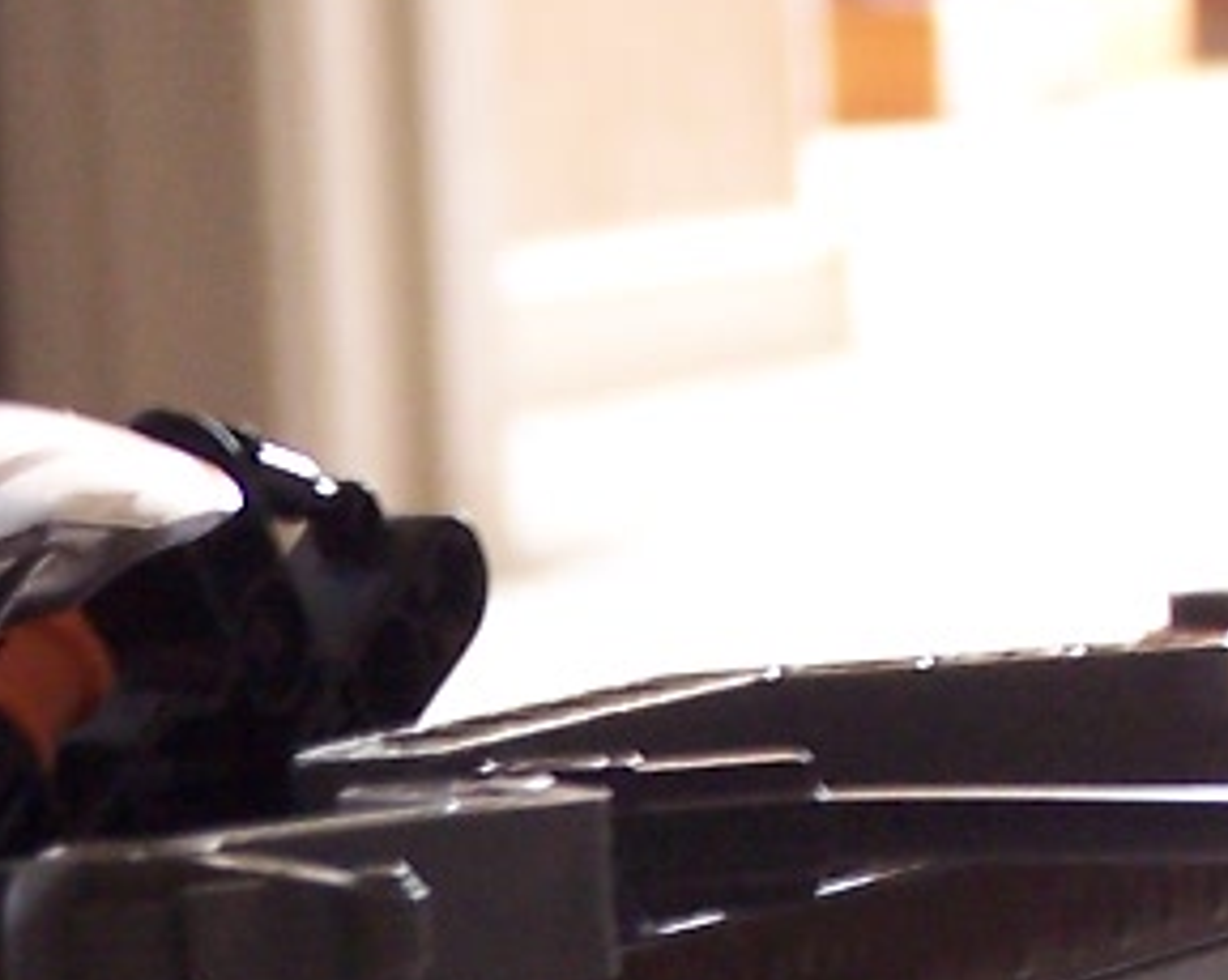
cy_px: 1385
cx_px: 9
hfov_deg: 6.3
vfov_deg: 5.0
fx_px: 11077
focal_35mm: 305
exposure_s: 1/8
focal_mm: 12.4
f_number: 3.2
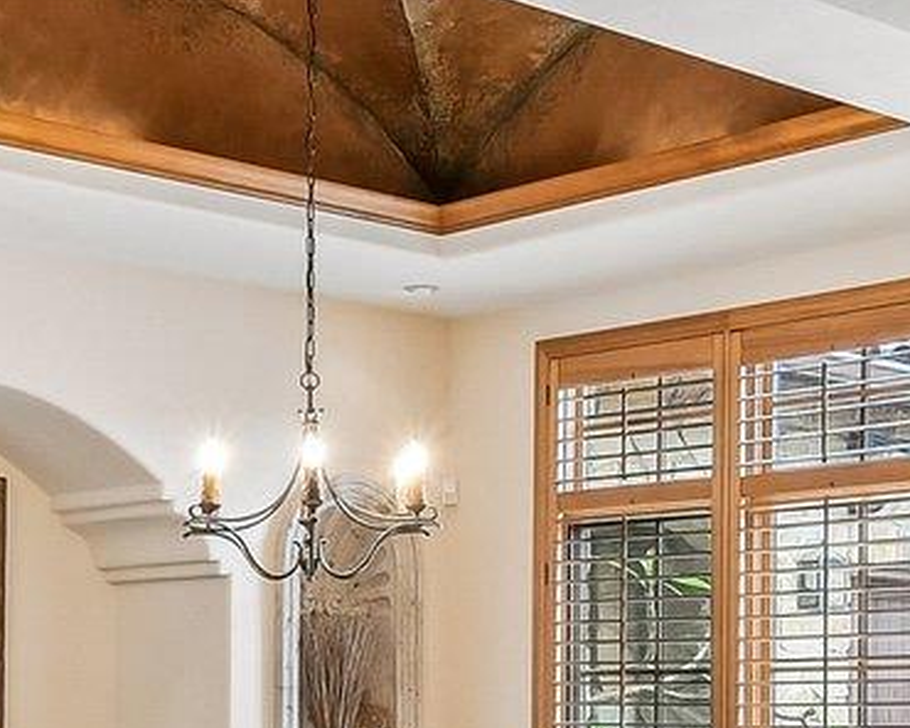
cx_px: 421
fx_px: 2101
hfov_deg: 24.4
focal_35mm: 78
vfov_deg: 19.4
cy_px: 592
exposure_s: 1/8
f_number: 8
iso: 400
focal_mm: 10
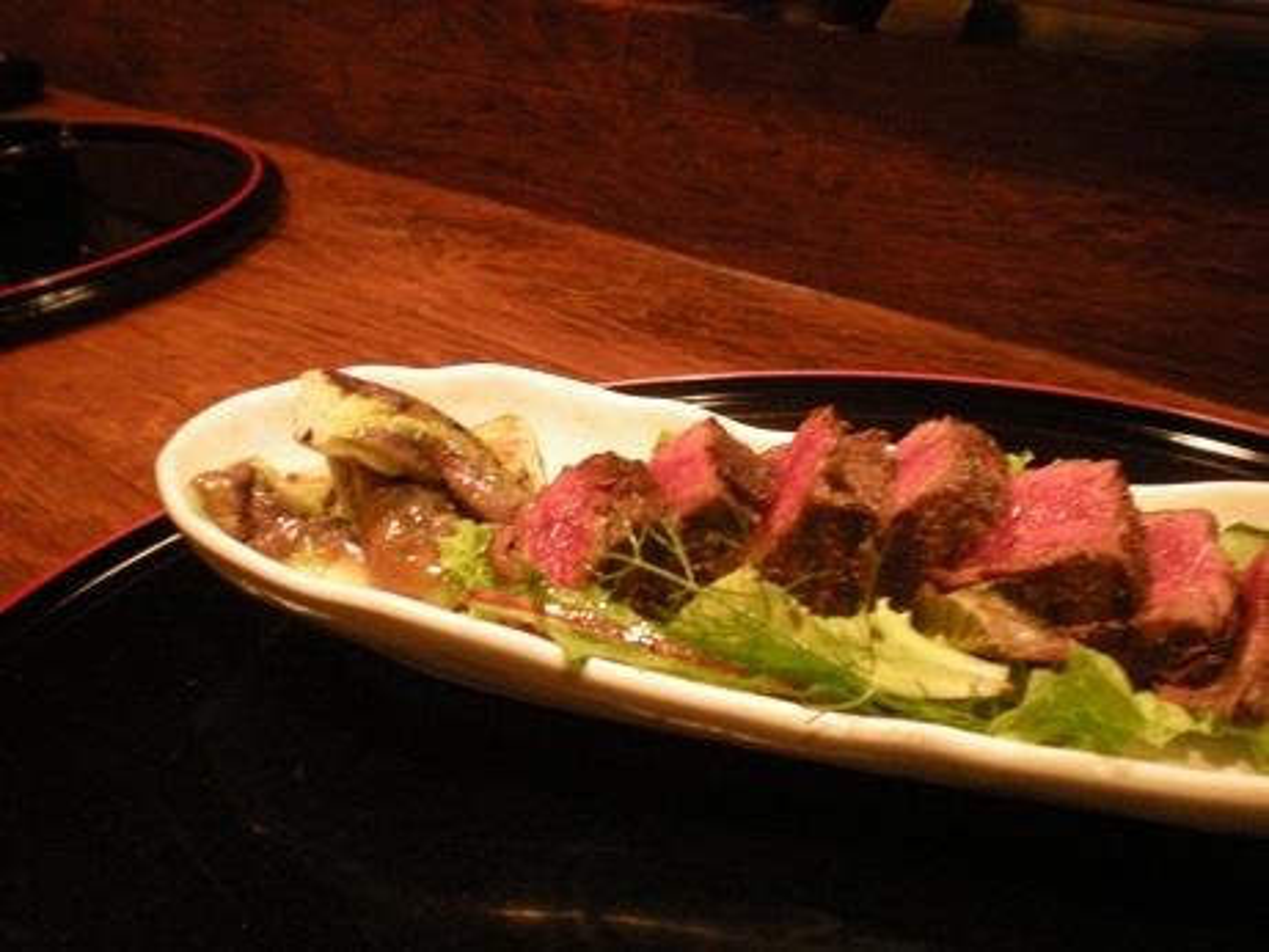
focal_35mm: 38
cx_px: 634
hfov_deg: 49.0
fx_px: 1393
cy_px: 476
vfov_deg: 37.7
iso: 400
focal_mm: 6.3
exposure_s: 1/5.9
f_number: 3.1
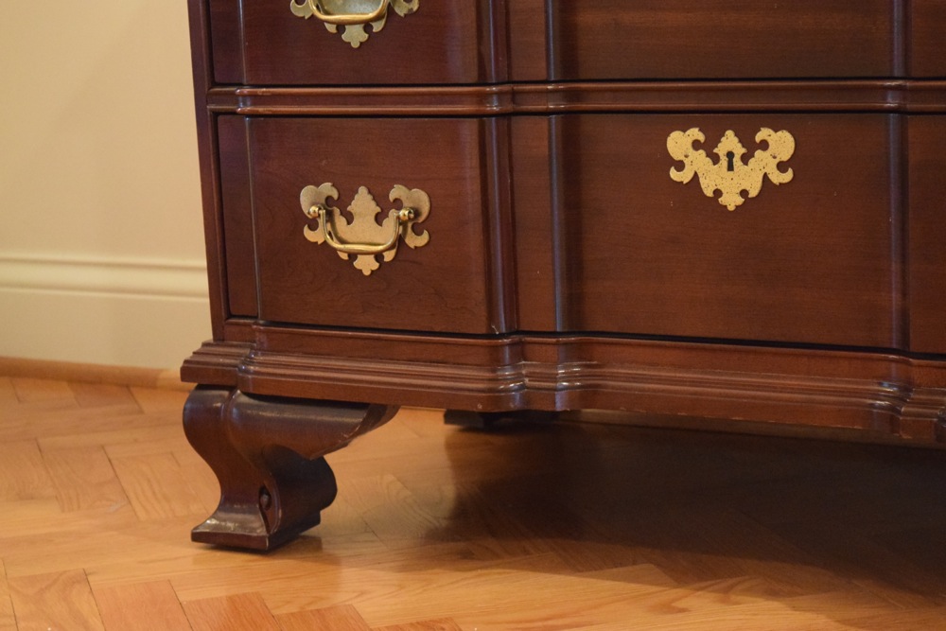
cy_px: 316
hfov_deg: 26.0
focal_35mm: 78
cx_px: 473
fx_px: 2050
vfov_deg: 17.5
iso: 6400
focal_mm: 52
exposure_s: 1/40
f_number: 5.6
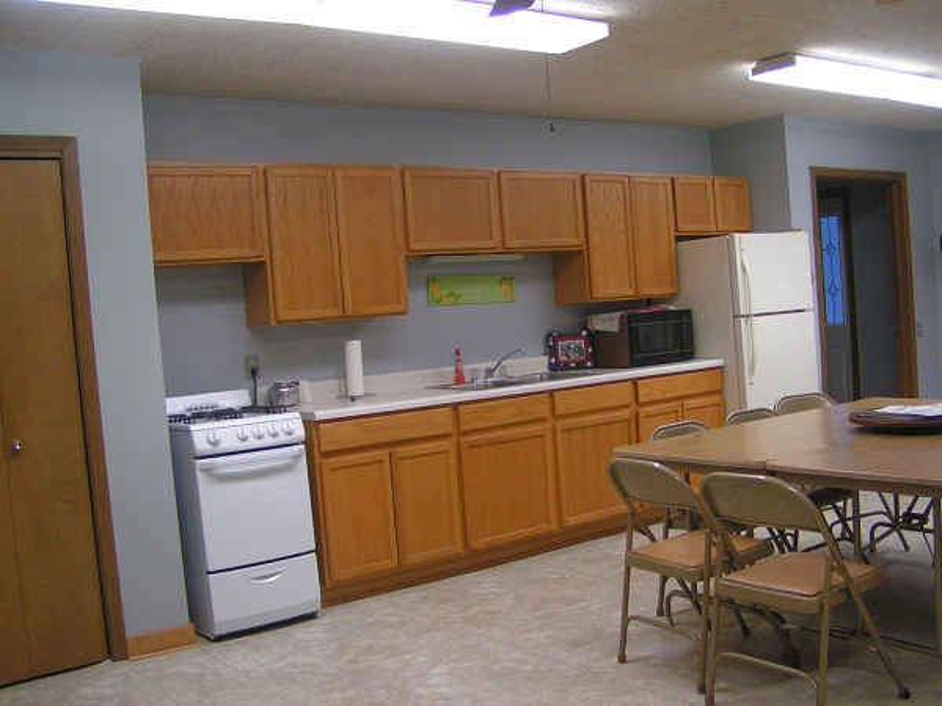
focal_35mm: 38
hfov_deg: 49.0
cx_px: 471
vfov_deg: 37.7
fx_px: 1034
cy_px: 353
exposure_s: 1/40
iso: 160
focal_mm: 5.8
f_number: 2.8
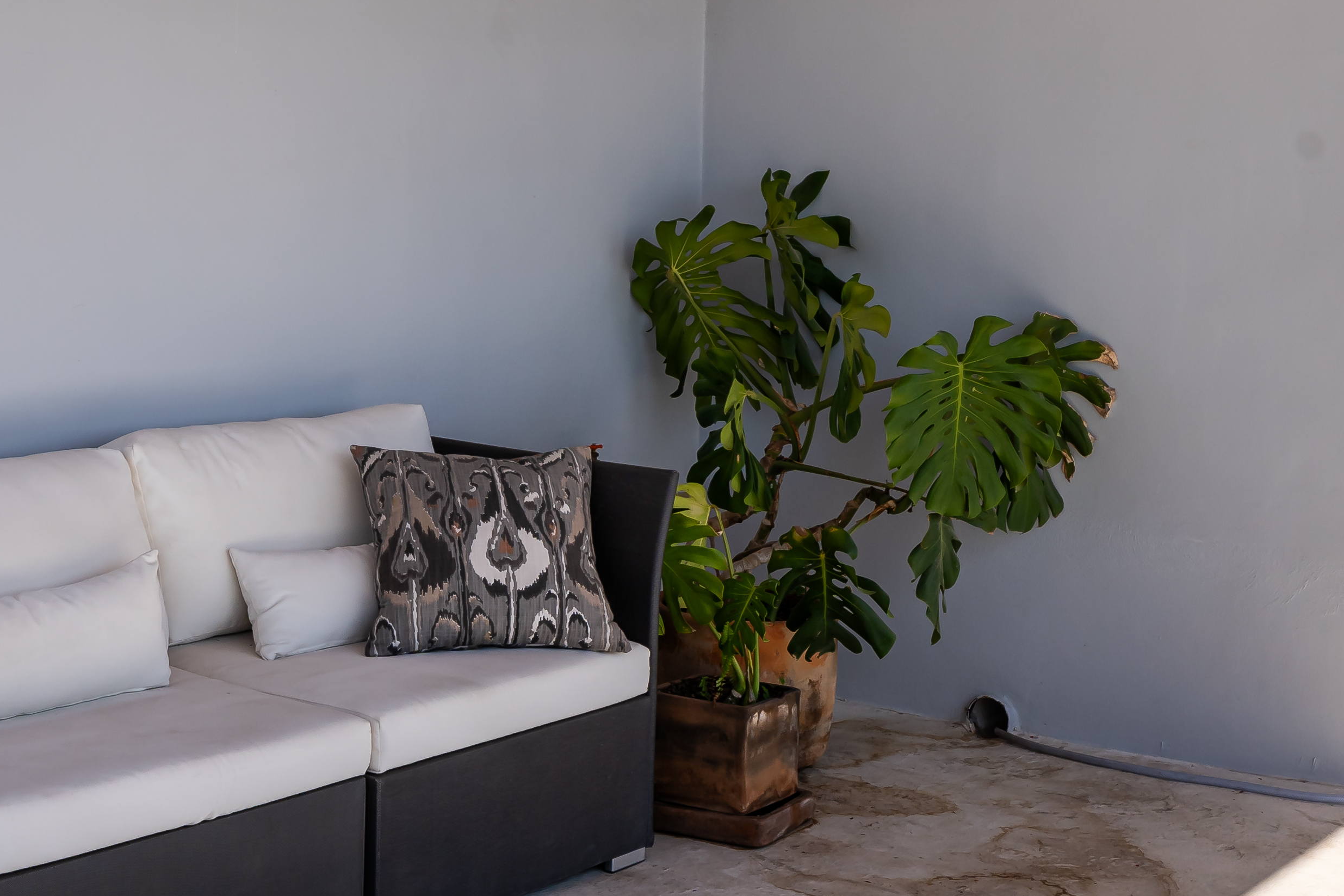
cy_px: 273
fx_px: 1976
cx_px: 539
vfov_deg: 25.4
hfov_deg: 37.4
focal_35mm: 53
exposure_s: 1/400
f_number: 10
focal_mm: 21.8
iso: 320
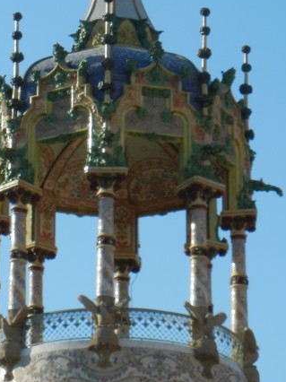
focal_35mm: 240
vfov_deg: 8.3
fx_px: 2647
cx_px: 77
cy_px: 161
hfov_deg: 6.2
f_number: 4.6
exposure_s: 1/691
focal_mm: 24
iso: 160
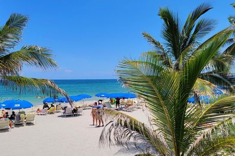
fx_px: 202
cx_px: 101
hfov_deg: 60.1
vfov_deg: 41.9
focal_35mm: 31
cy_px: 99
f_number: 1.8
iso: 16
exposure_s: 1/2000
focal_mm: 6.7
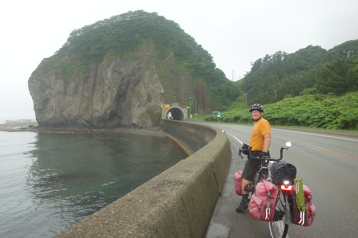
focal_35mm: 28
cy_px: 119
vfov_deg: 46.4
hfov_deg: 65.5
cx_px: 179
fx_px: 278
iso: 125
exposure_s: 1/200
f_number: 4
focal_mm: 10.4
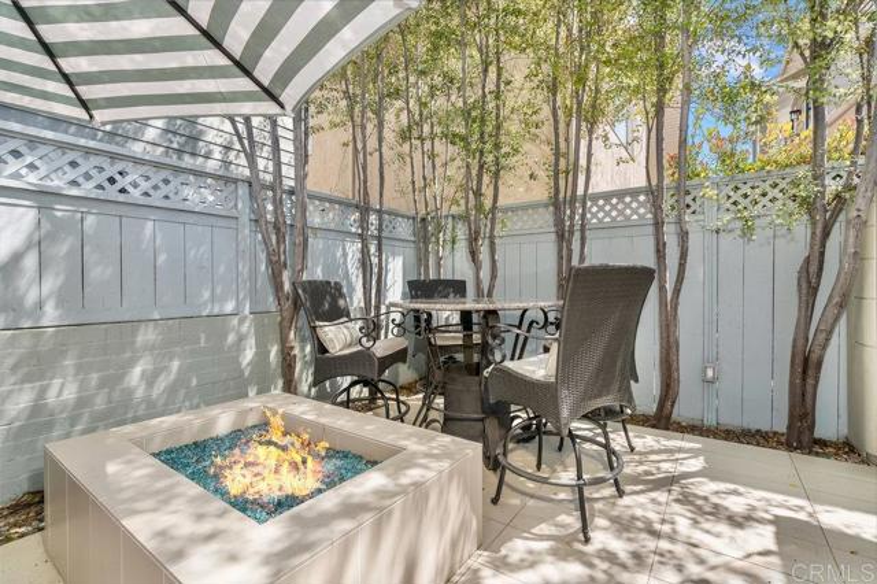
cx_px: 438
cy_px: 292
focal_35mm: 16
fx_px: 390
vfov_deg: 73.7
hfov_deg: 96.8
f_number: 5.6
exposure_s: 1/160
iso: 100
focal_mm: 16
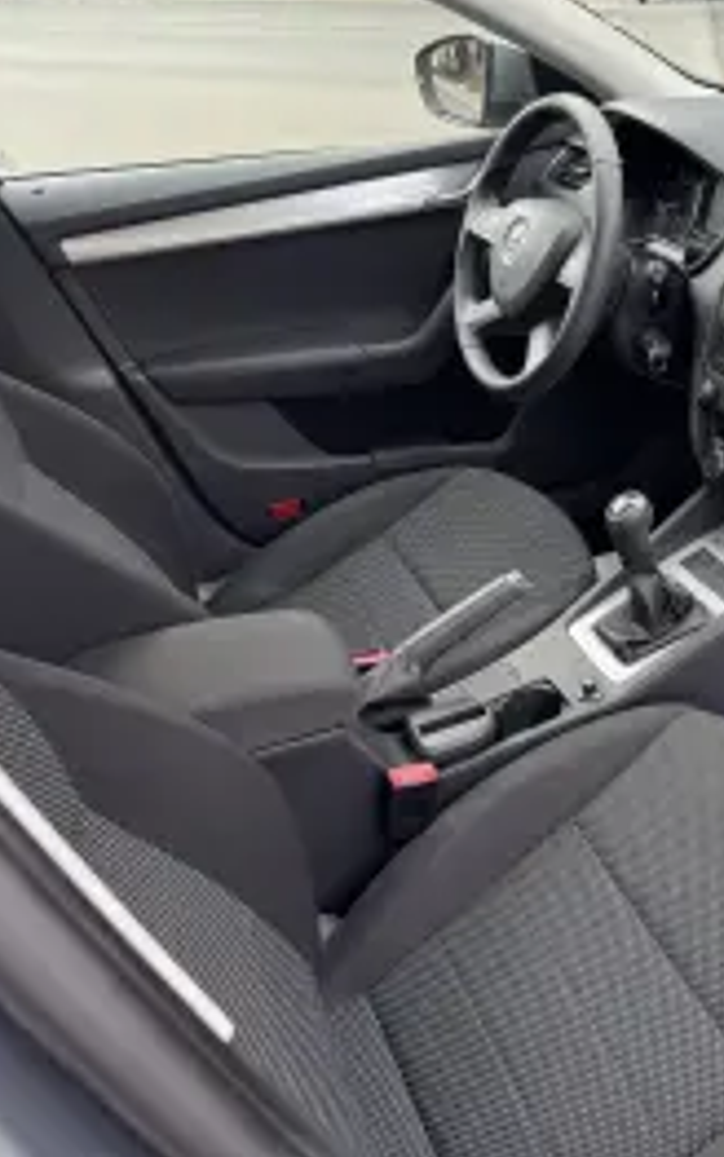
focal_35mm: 35
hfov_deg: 33.6
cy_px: 565
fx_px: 1104
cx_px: 702
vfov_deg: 55.3
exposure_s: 1/283
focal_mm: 6.76
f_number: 1.78
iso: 80
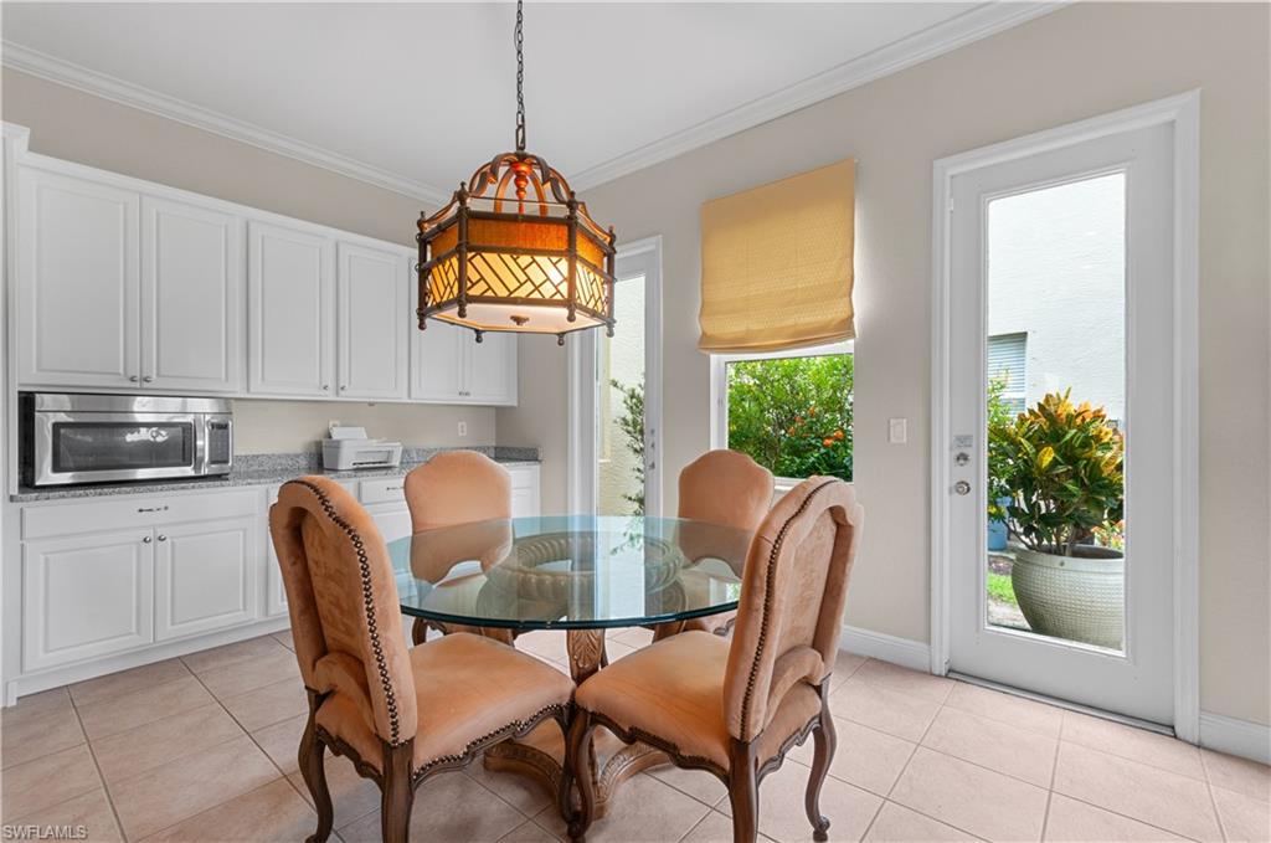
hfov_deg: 100.5
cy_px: 422
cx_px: 636
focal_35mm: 15
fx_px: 529
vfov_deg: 77.1
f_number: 8
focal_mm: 10
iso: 200
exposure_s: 1/5
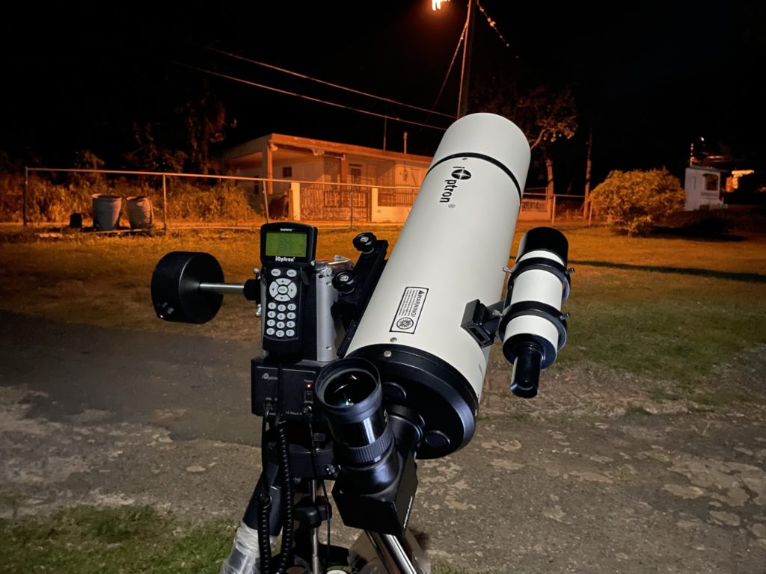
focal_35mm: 26
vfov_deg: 53.1
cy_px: 287
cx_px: 383
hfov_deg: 67.3
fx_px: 575
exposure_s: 1/2
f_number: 1.6
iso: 640
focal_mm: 4.2
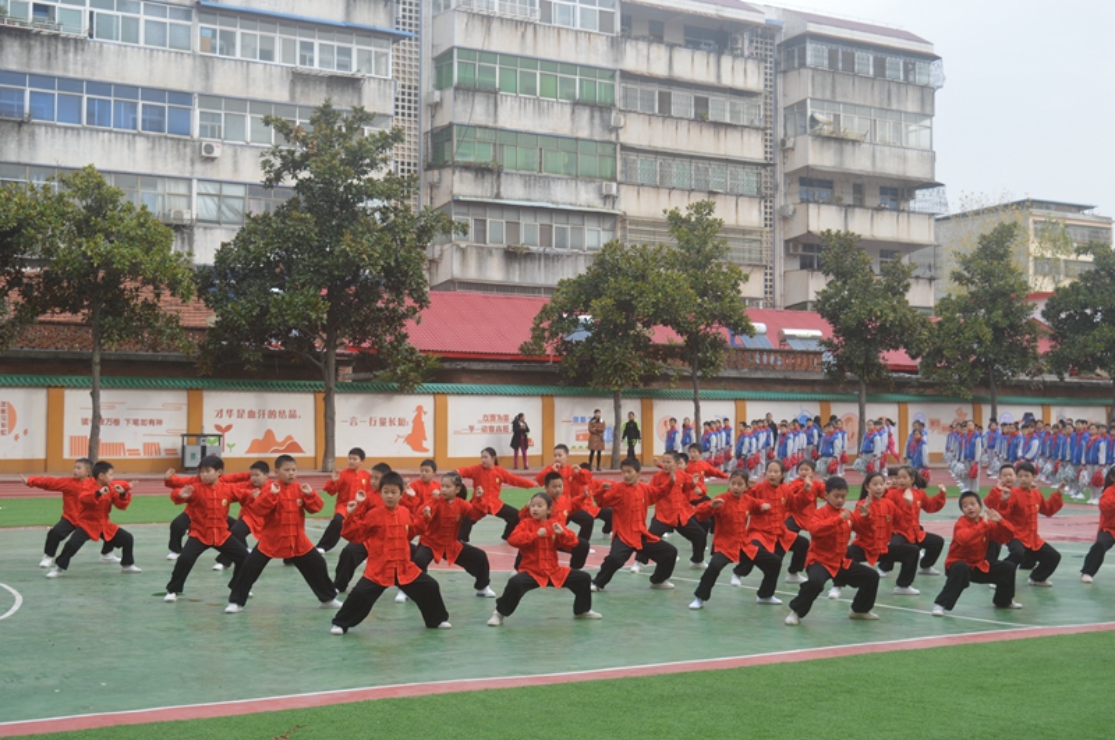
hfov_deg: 37.9
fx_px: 1624
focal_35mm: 52
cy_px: 370
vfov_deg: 25.7
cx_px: 558
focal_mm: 35
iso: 100
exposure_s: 1/160
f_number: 6.3
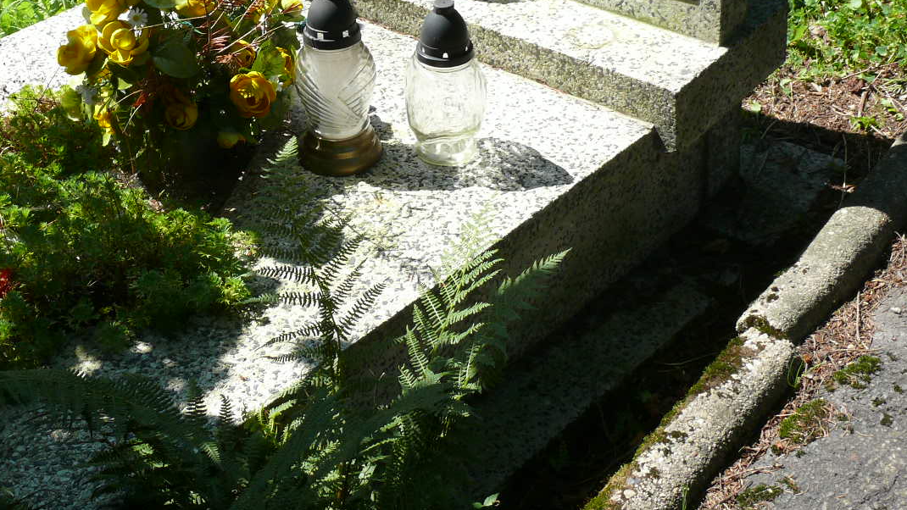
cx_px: 305
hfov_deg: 36.3
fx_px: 1371
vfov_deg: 20.7
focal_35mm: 57
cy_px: 51
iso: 100
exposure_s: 1/250
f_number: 5.6
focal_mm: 7.4
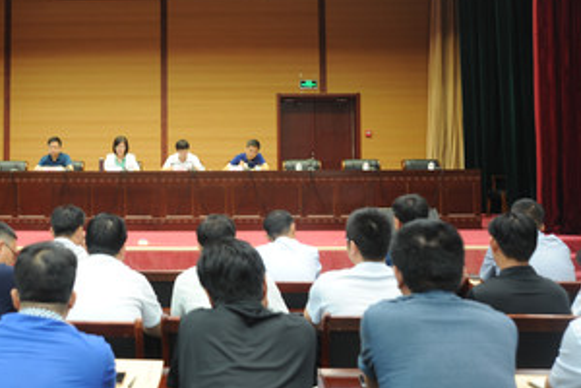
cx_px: 151
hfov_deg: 38.7
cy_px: 108
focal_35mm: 50
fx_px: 807
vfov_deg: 26.7
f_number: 3.5
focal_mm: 30
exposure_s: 1/30
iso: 400
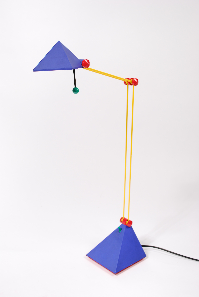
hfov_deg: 32.0
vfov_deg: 46.3
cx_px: 100
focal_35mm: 42
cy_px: 148
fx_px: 347
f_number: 5.6
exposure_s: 1/40
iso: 100
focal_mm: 28
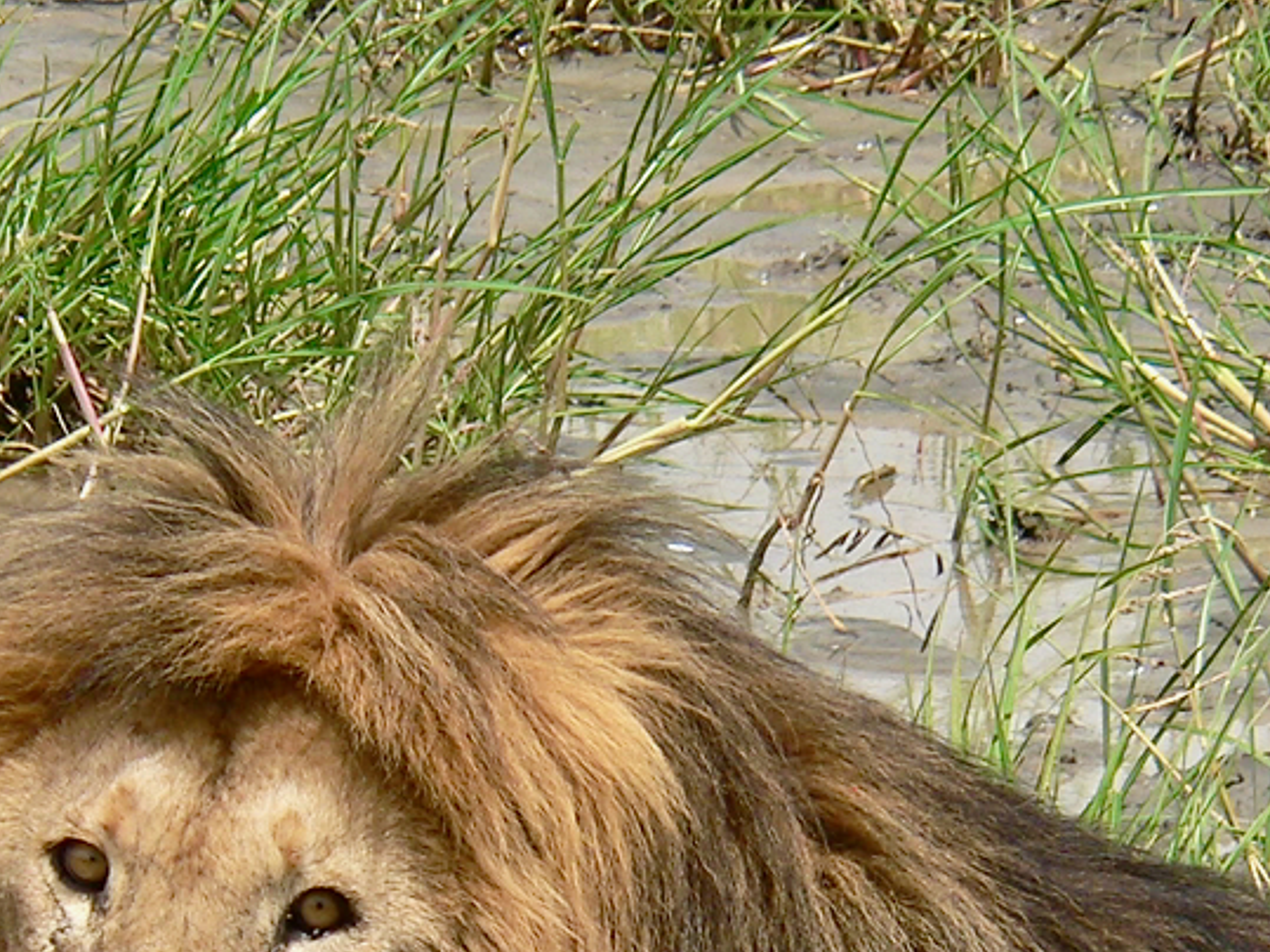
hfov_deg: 3.0
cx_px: 434
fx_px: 24649
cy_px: 898
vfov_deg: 2.2
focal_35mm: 672
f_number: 5.6
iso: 80
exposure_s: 1/500
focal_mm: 47.1
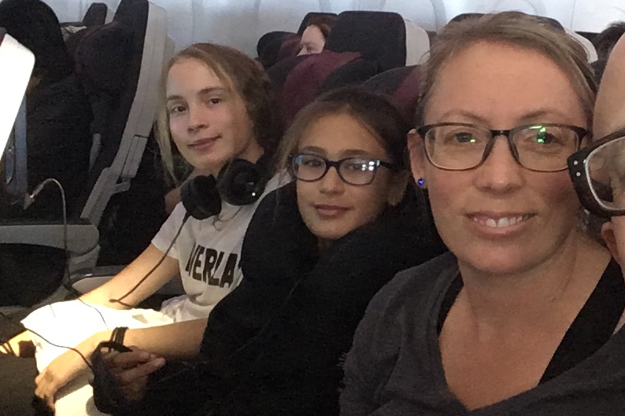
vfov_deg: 25.9
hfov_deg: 37.9
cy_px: 145
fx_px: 903
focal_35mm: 52
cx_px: 394
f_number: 2.4
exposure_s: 1/20
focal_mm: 2.15
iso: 500
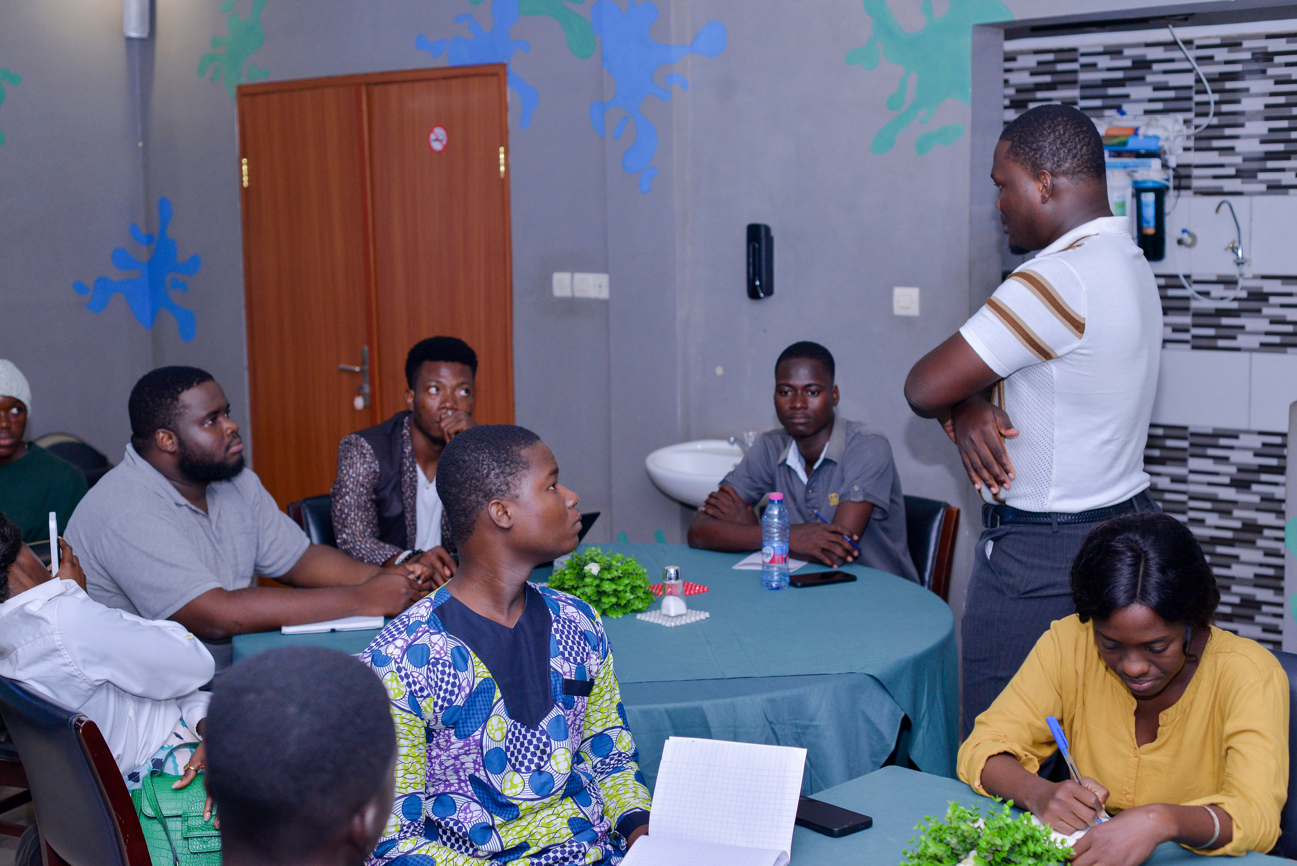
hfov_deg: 39.6
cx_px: 648
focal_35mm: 50
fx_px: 1802
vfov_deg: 27.0
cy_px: 433
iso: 640
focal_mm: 50
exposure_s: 1/200
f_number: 3.5
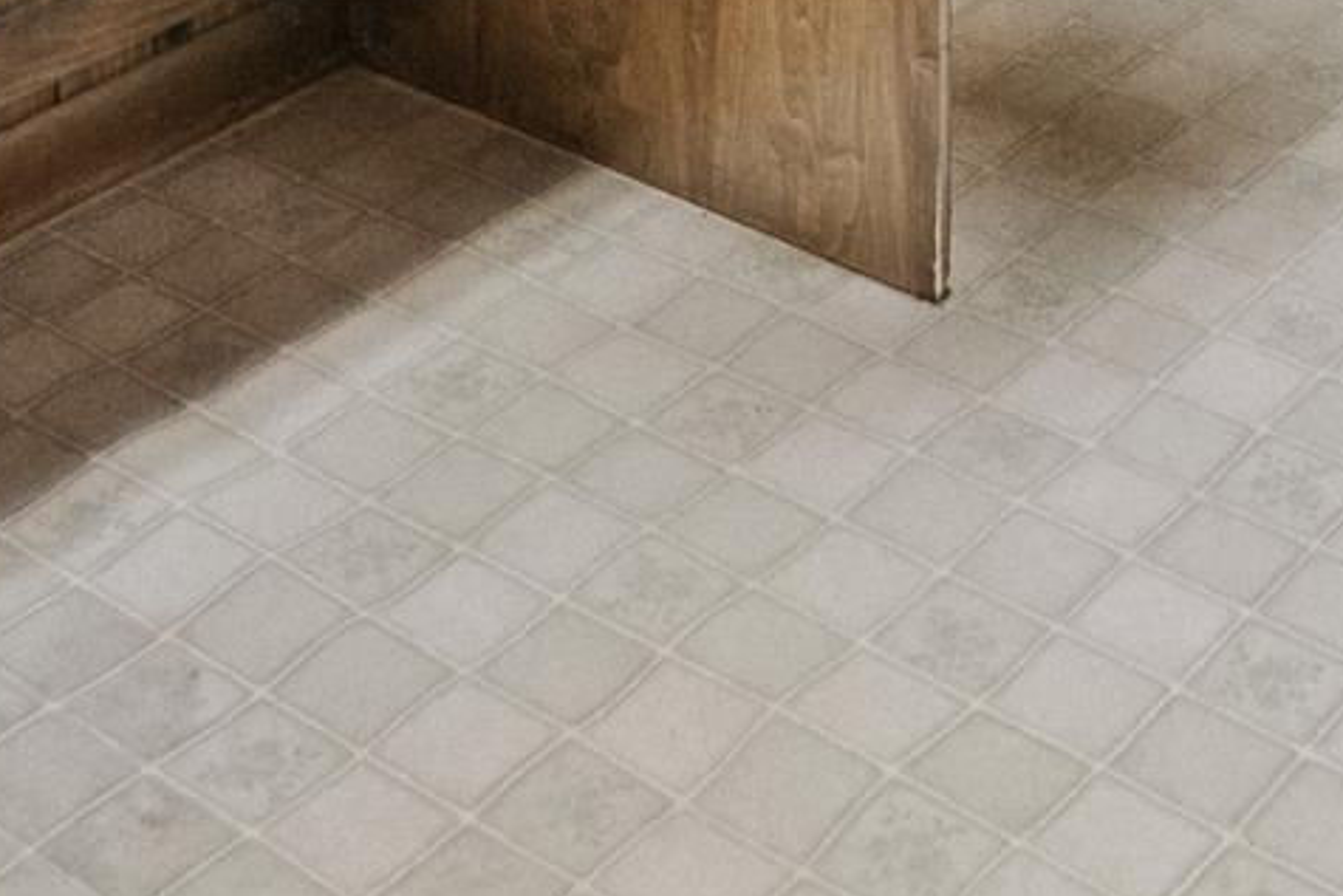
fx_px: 2948
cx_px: 826
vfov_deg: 12.9
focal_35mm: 79
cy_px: -1302
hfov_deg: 25.6
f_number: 7.1
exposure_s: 1/1.67
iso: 800
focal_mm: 10
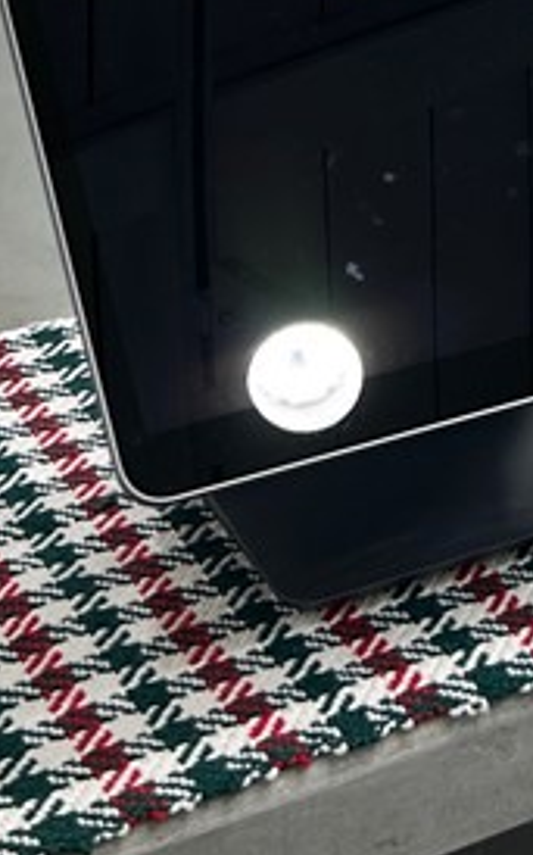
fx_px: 2396
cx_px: 567
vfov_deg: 17.5
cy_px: -537
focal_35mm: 103
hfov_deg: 12.5
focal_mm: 5.7
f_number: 1.5
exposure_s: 1/120
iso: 40
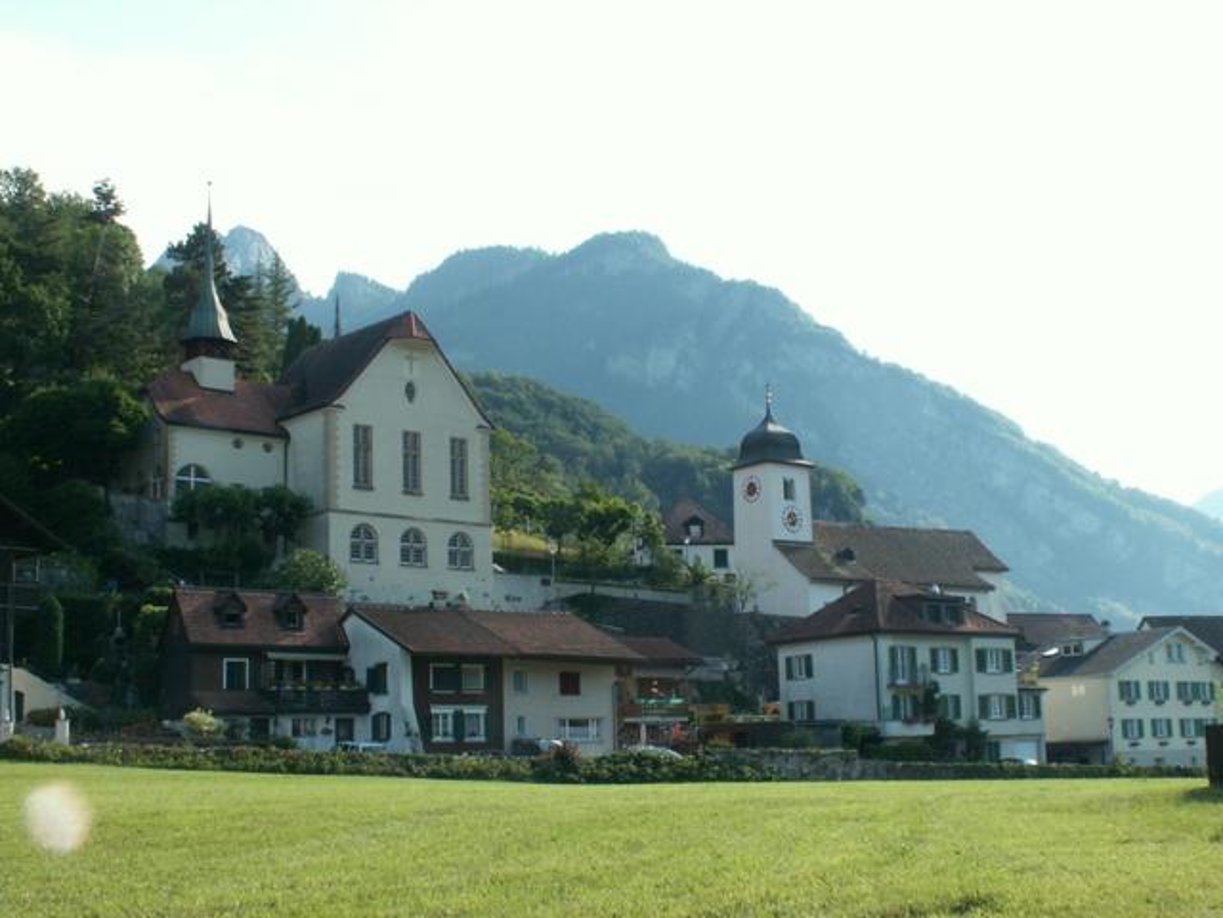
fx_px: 1625
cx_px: 612
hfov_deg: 41.2
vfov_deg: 31.5
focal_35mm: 46
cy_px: 459
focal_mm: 7.72
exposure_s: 1/60
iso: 50
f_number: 8
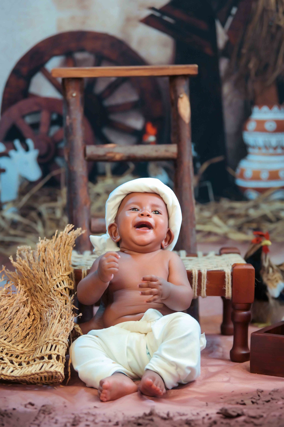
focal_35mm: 86
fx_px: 1019
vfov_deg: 23.7
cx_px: 142
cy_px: 214
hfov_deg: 15.9
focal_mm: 86
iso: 1250
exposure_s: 1/160
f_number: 2.8
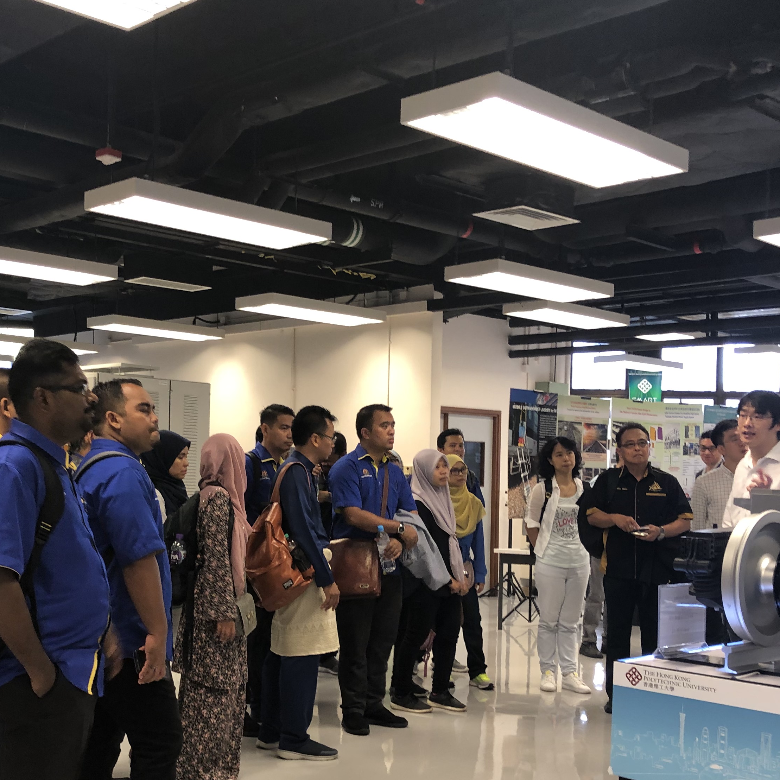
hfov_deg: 37.2
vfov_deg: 37.3
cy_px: 492
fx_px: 1147
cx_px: 269
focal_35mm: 45
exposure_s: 1/20
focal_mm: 4
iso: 40
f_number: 1.8
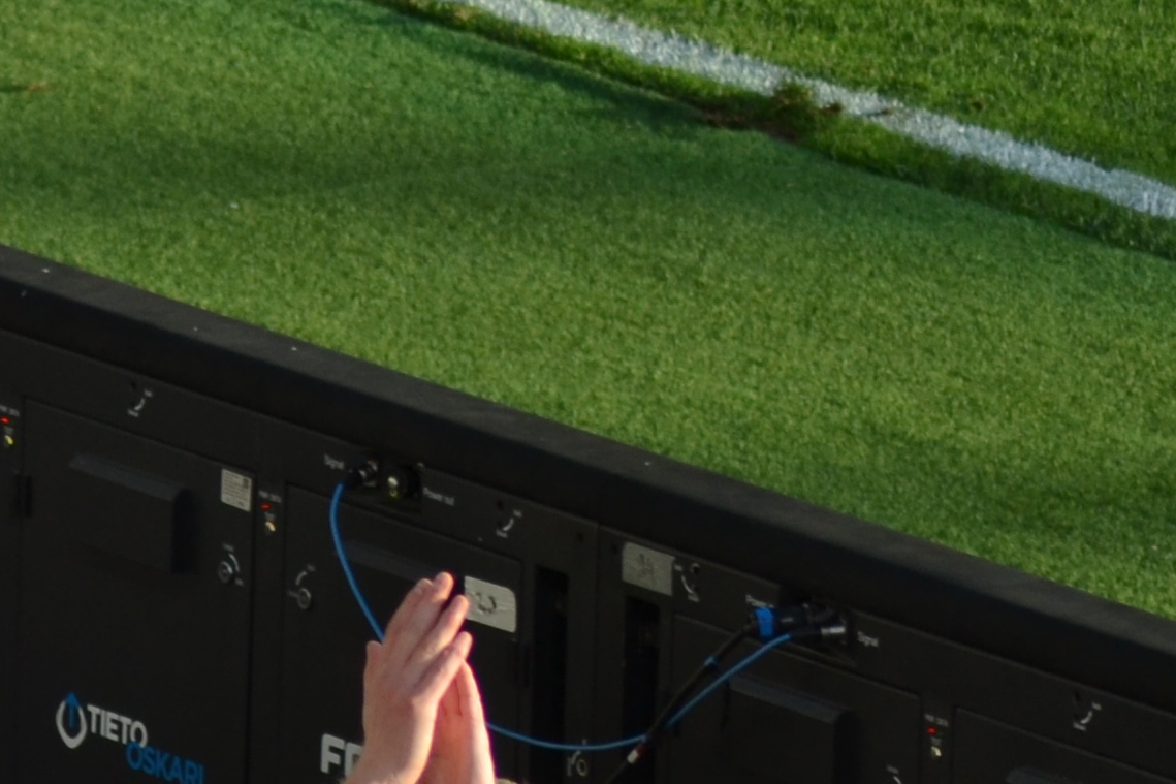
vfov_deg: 2.3
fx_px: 19824
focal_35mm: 607
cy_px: 1286
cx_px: -100
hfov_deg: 3.4
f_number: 5.6
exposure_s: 1/500
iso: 200
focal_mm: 100
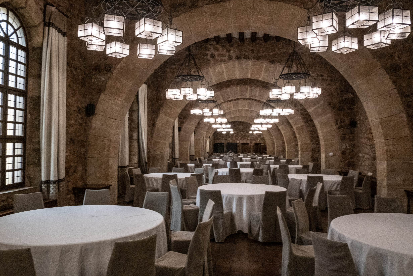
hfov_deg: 65.5
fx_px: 321
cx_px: 204
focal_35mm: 28
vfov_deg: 46.4
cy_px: 134
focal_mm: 18
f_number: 11
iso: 3200
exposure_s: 1/60
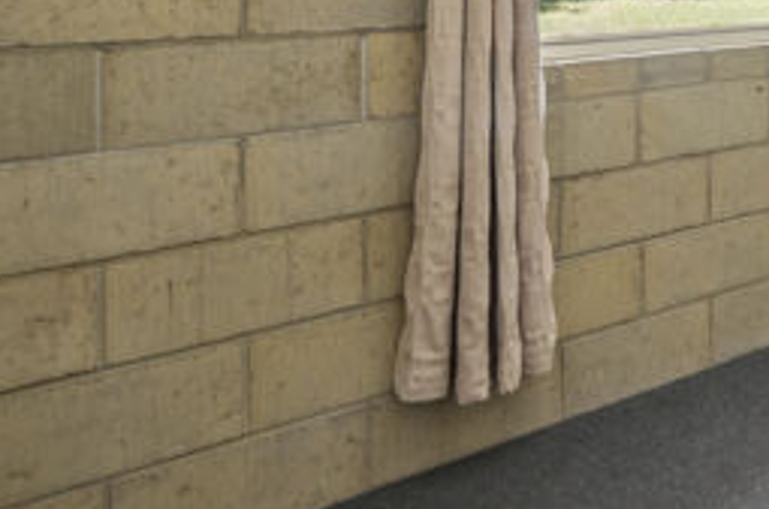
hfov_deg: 31.2
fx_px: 938
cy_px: -33
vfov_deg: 28.0
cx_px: 1062
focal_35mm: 44
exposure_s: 1/8
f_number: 7.1
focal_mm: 14
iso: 200
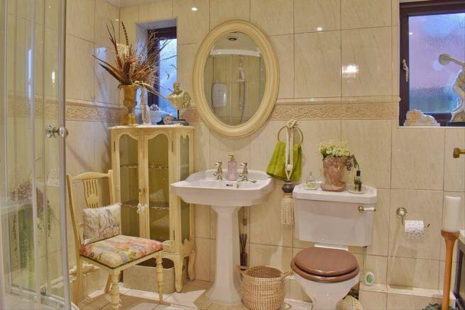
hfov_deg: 67.4
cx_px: 232
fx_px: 349
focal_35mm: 27
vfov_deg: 48.0
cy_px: 155
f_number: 13
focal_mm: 18
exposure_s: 1/3
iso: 450
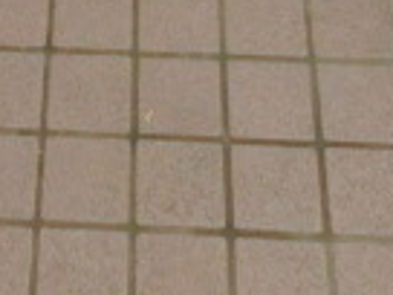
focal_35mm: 113
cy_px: -362
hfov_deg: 17.1
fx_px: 1283
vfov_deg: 11.4
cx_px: 20
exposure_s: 1/125
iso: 200
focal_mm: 4.24
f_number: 3
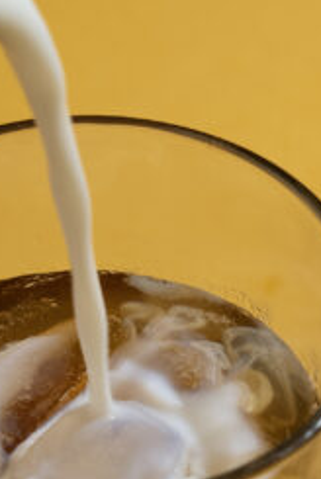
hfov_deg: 5.5
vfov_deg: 8.2
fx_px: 3347
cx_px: 186
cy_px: 448
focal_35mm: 251
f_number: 9
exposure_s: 1/40
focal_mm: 60
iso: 200
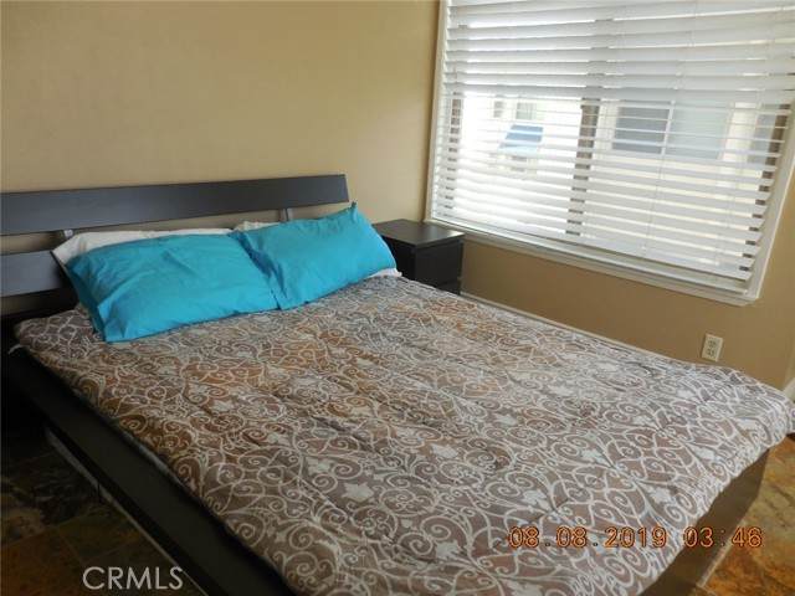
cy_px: 298
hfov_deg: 69.4
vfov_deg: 54.9
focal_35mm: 25
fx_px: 574
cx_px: 398
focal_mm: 4.5
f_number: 3.3
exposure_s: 1/160
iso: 125
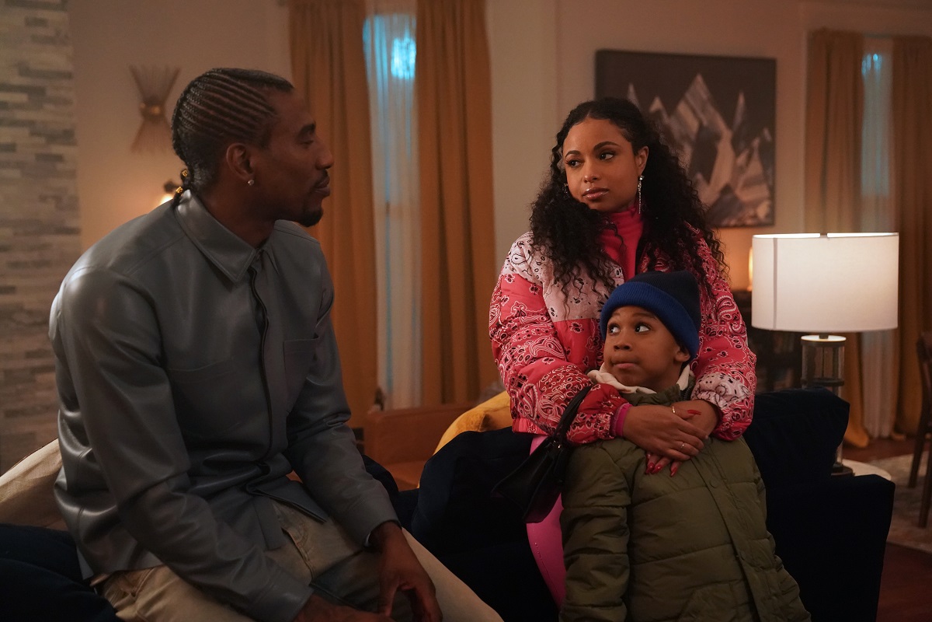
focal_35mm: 47
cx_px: 466
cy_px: 311
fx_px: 1217
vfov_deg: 28.6
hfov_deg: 41.9
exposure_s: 1/100
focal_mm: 47
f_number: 3.2
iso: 6400
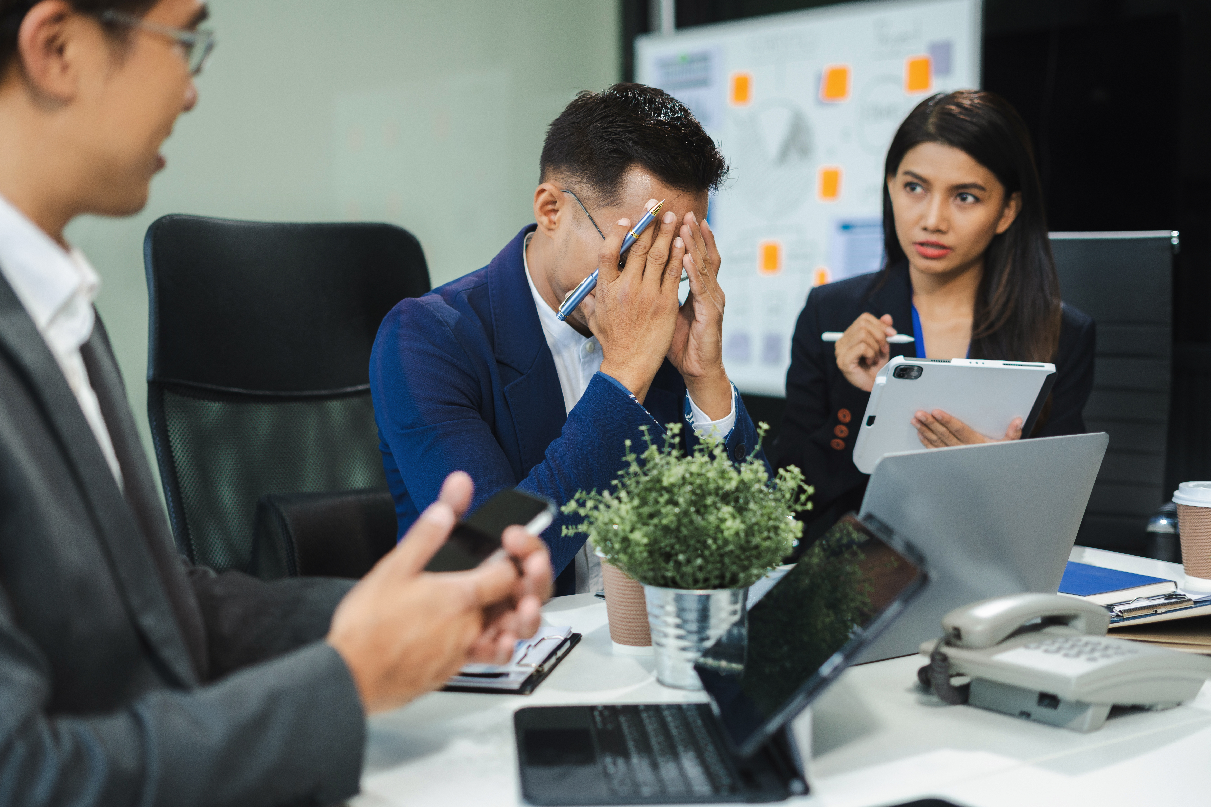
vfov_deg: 27.0
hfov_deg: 39.6
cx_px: 606
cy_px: 404
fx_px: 1682
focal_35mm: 50
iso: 250
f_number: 2.2
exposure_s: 1/125
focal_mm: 50
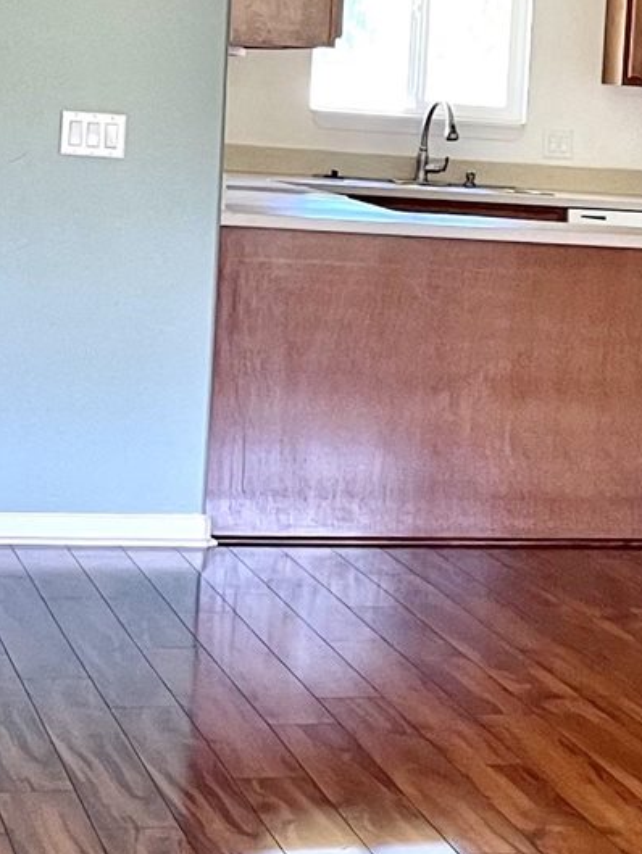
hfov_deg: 12.6
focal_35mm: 113
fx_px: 2792
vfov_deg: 17.4
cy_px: 293
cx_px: 873
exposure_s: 1/60
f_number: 1.6
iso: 125
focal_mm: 5.1
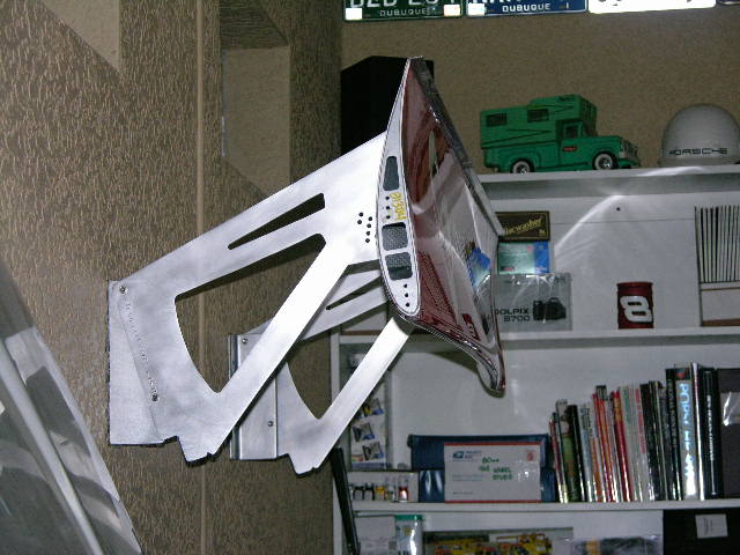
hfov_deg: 17.9
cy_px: 278
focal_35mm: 110
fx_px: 2352
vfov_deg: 13.5
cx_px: 370
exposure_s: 1/120
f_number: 3.7
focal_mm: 27.3
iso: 200
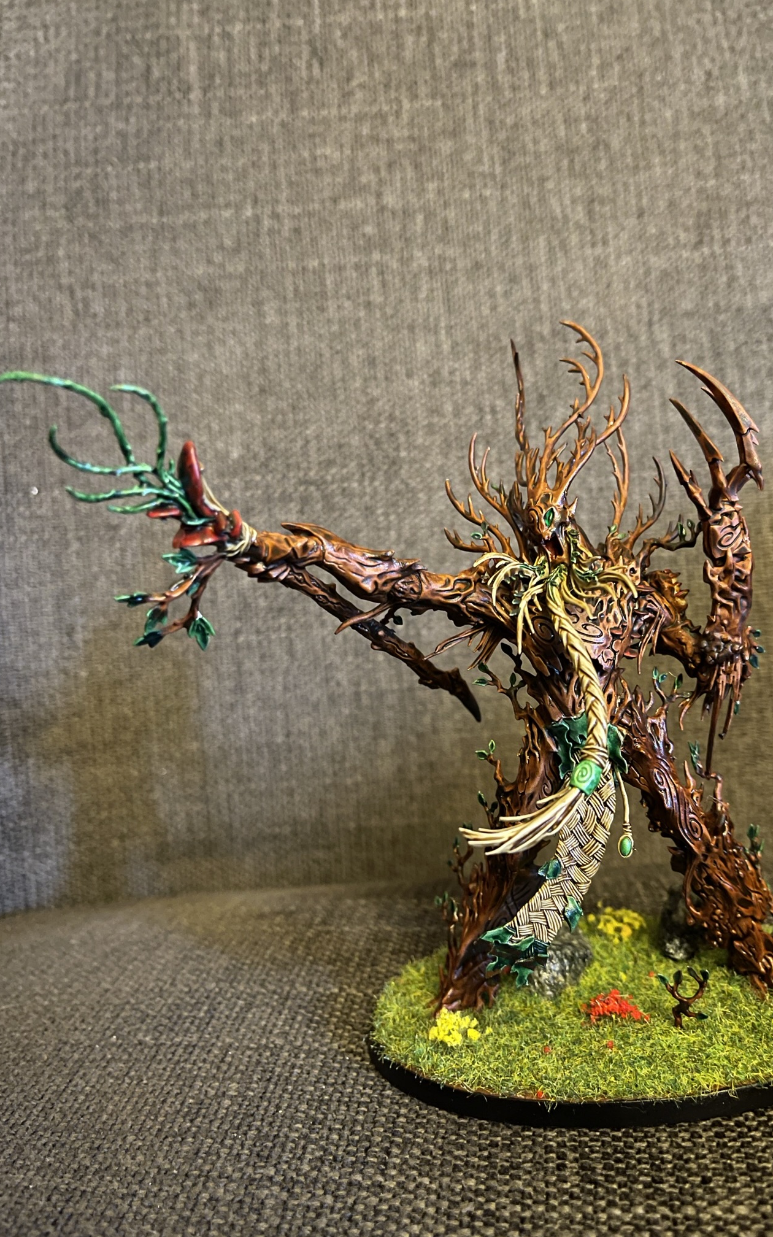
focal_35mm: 28
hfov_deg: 44.4
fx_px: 944
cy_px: 626
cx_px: 448
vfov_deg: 66.5
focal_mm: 5.1
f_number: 1.6
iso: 640
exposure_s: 1/12
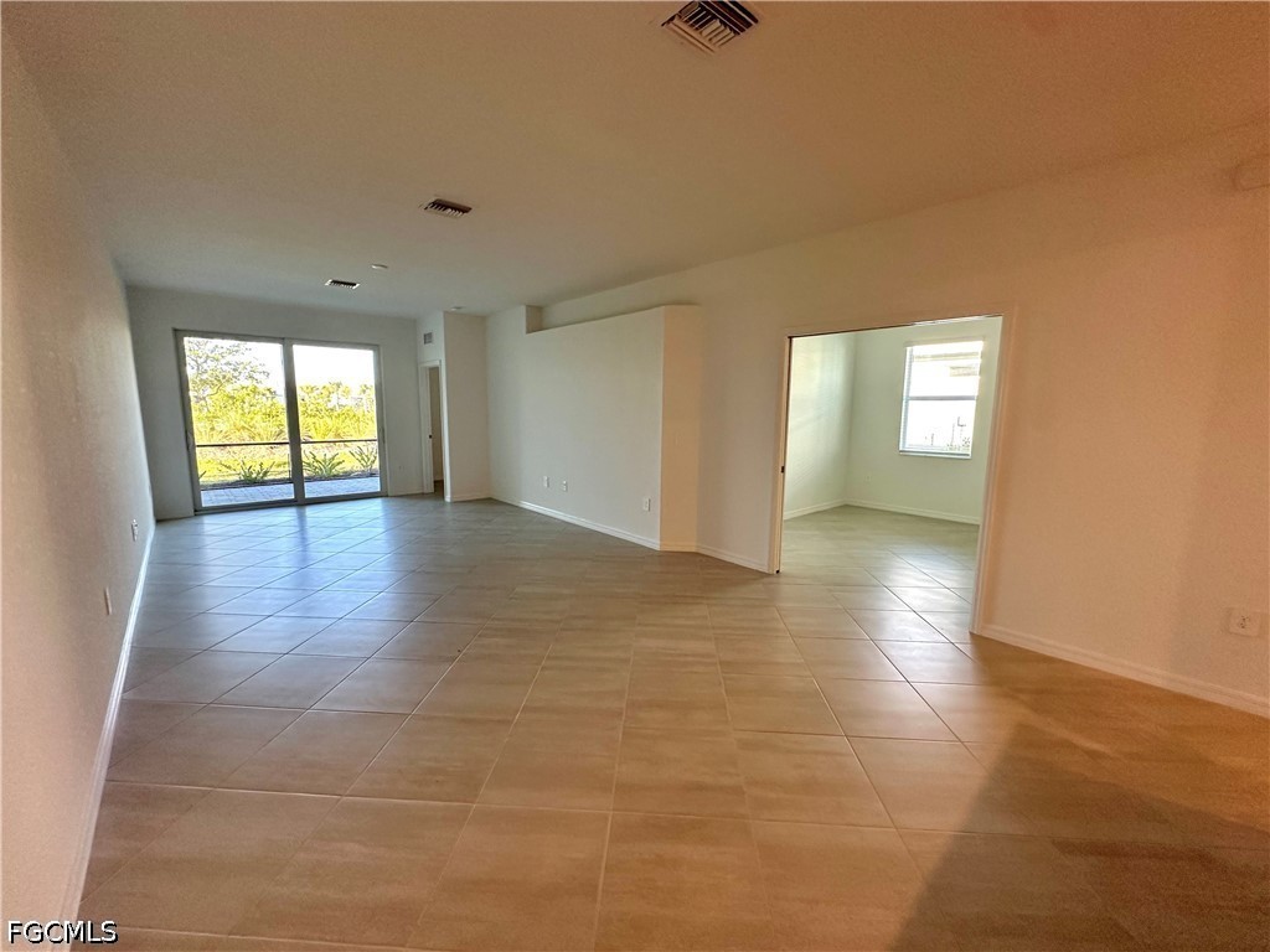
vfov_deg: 85.7
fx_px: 514
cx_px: 635
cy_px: 476
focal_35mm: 14
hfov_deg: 102.1
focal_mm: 2.22
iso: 200
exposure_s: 1/120
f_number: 2.2
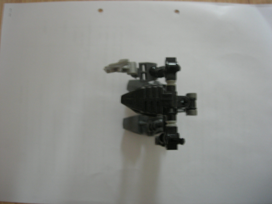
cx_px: 136
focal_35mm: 38
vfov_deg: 37.7
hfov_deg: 49.0
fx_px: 299
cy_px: 102
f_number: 2.8
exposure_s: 1/3.7
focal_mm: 7.8
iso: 110
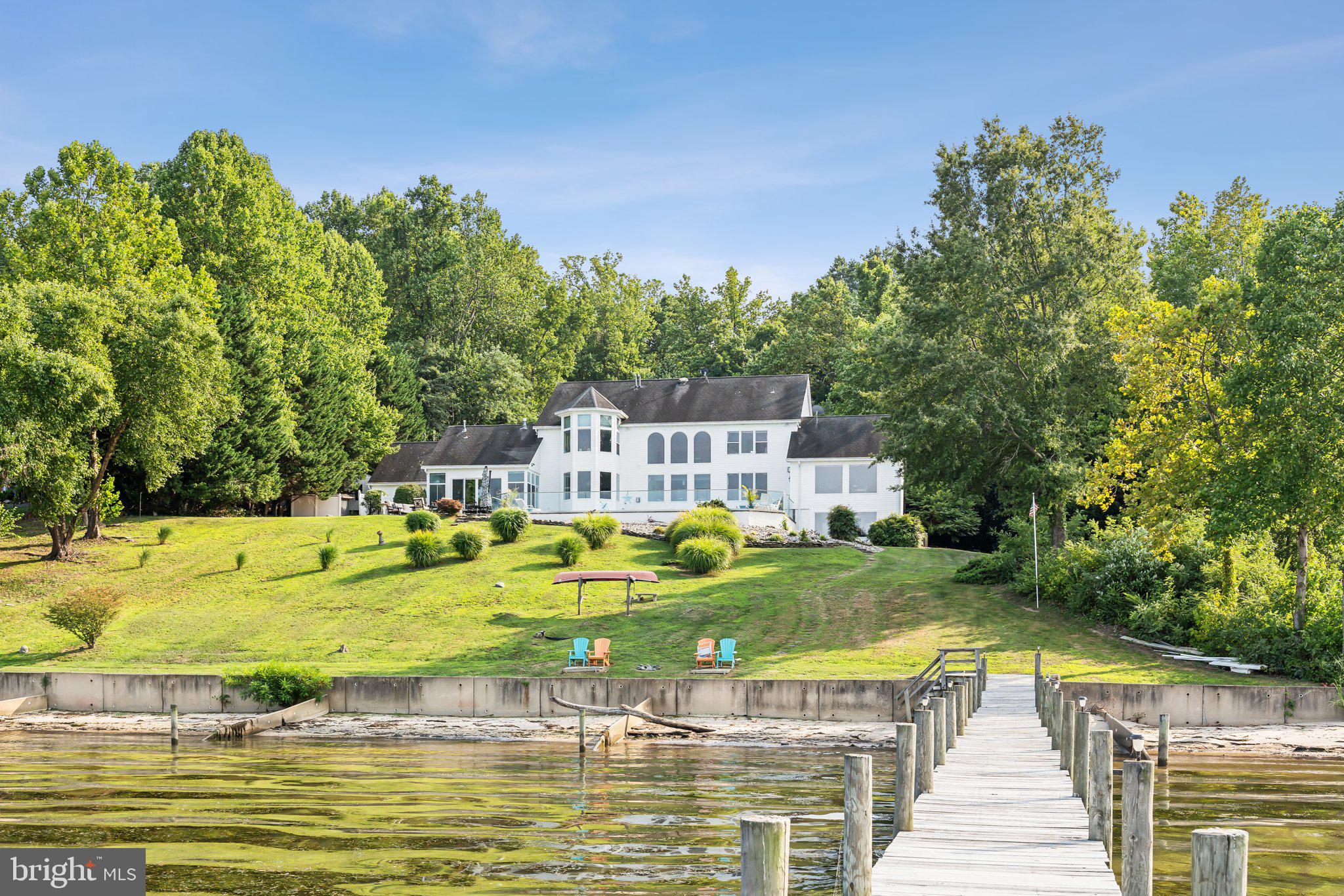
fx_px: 1306
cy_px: 448
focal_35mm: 35
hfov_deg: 54.4
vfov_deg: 37.8
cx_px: 672
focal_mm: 35
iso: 100
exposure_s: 1/100
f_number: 7.1
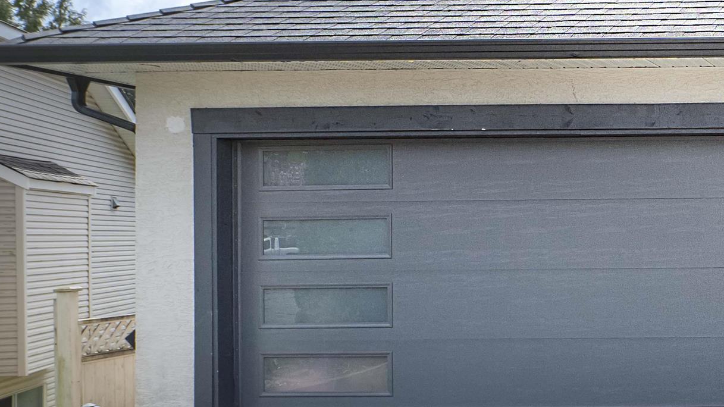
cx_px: 833
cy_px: 92
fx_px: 710
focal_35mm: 37
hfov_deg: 40.8
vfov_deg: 31.3
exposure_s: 1/800
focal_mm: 14
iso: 160
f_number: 8
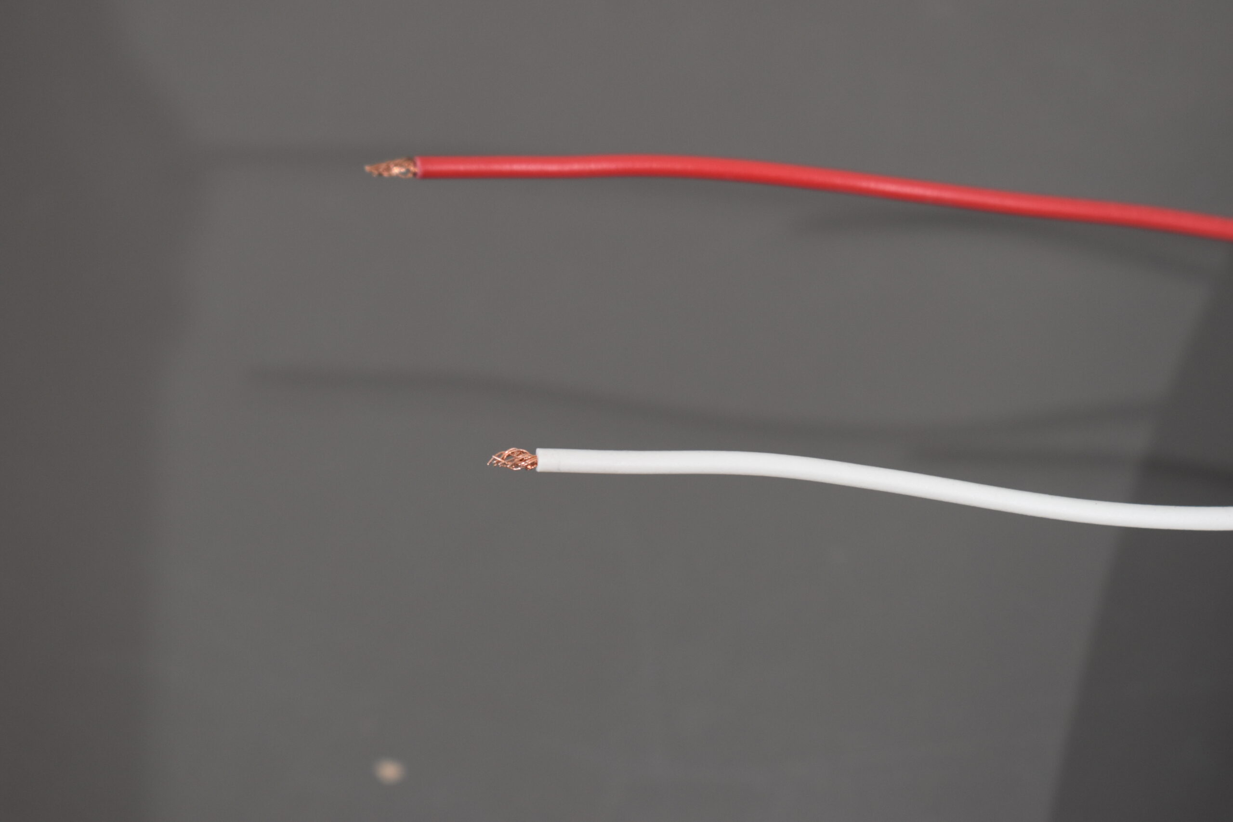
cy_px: 411
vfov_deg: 16.6
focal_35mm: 82
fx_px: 2826
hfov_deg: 24.6
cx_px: 616
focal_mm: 55
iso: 500
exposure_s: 1/60
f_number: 5.6
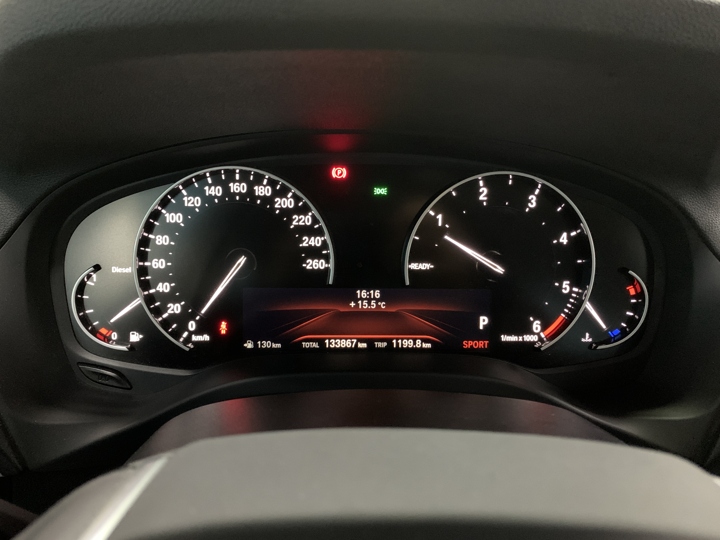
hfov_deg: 67.3
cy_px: 270
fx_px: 541
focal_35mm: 26
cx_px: 360
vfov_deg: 53.1
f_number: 1.8
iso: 800
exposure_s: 1/17
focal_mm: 4.25
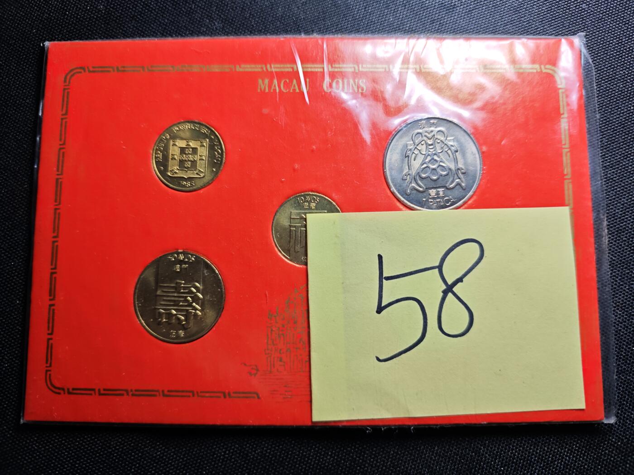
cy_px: 238
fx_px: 440
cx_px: 317
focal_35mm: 24
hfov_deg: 71.6
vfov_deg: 56.8
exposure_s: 1/100
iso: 50
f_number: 1.6
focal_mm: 5.84
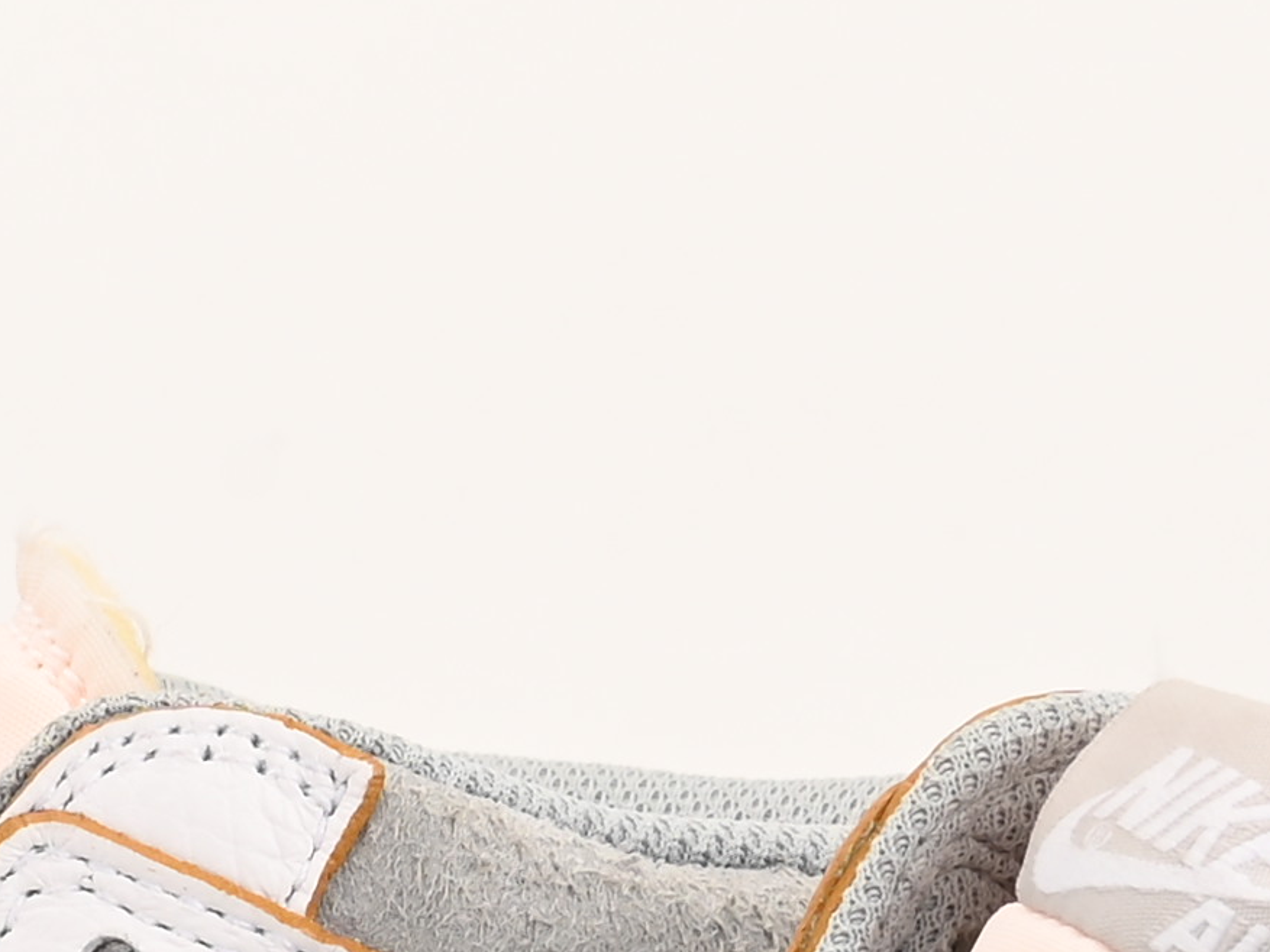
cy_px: 1683
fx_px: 10898
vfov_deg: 4.9
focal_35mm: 297
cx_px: -401
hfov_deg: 6.6
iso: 100
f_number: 11
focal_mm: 45
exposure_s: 1/200
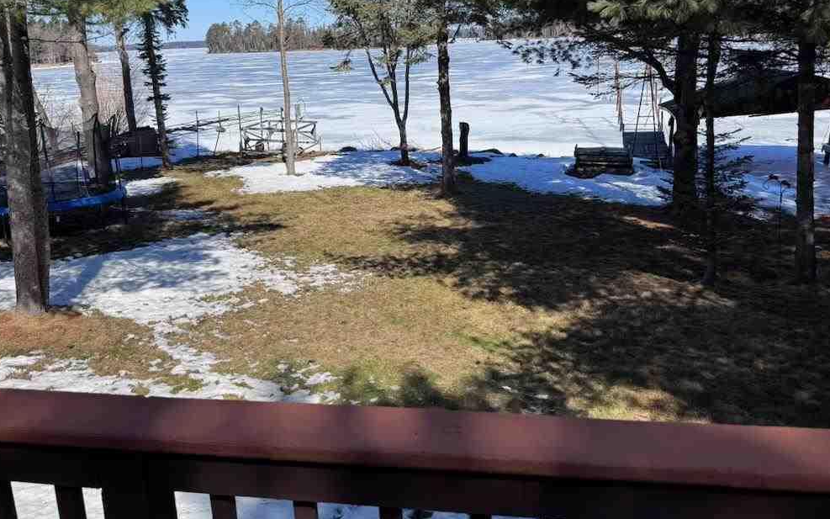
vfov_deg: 38.0
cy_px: 184
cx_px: 404
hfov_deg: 58.1
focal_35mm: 33
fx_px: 747
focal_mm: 6.76
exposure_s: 1/4608
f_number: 1.78
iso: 80
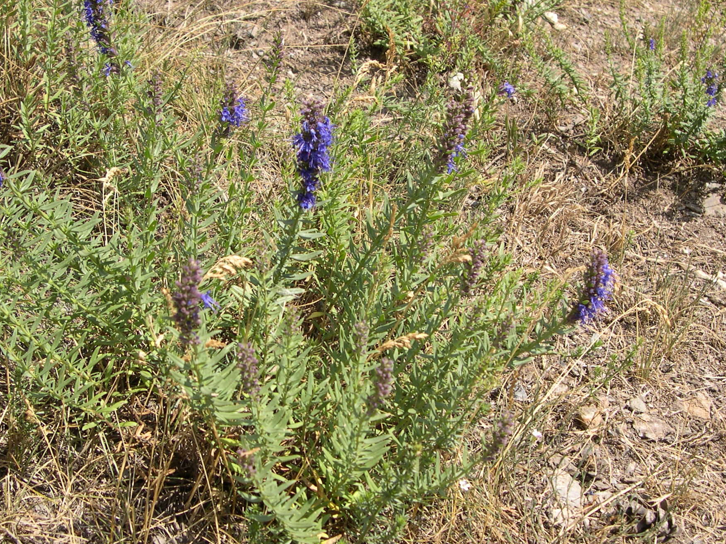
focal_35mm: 49
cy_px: 280
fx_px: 1028
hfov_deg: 38.9
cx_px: 331
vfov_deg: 29.7
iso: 100
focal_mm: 8
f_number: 7.6
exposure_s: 1/134
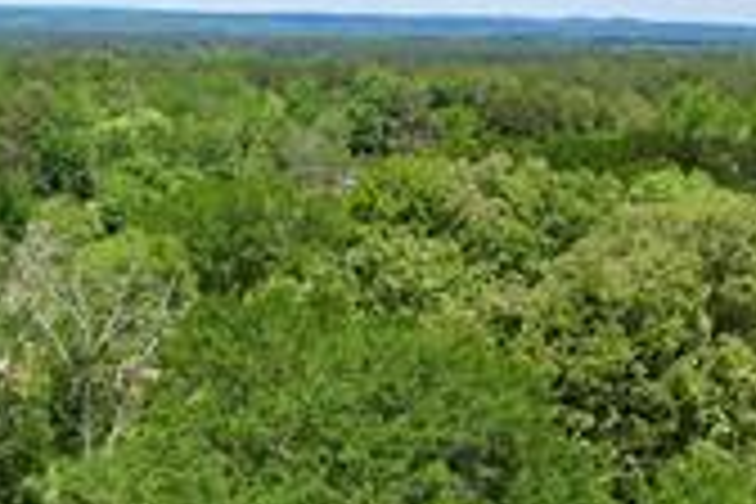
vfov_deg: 15.7
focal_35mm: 84
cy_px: 603
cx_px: -162
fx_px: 1764
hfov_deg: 22.2
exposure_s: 1/1250
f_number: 2.8
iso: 100
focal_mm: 8.38
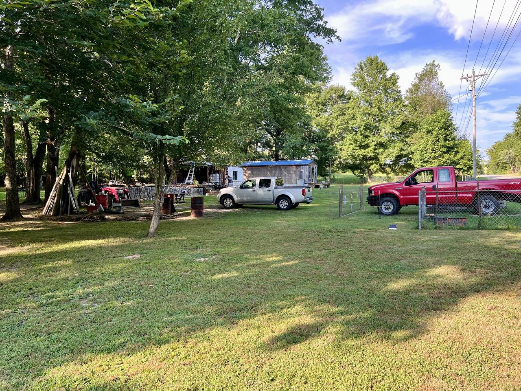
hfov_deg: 67.3
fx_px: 391
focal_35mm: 26
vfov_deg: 53.1
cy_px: 196
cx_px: 260
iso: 50
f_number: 1.5
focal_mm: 5.7
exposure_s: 1/456
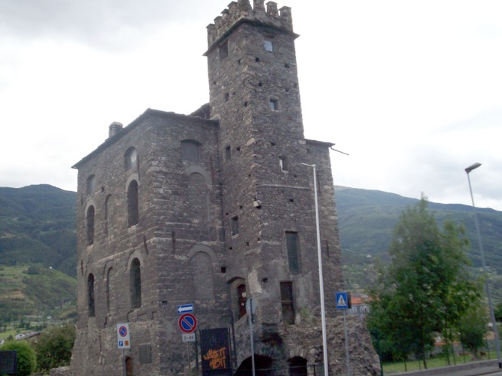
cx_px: 223
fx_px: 623
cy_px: 190
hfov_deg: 43.8
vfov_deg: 33.6
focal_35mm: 43
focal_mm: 5.9
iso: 100
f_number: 4.5
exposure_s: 1/319
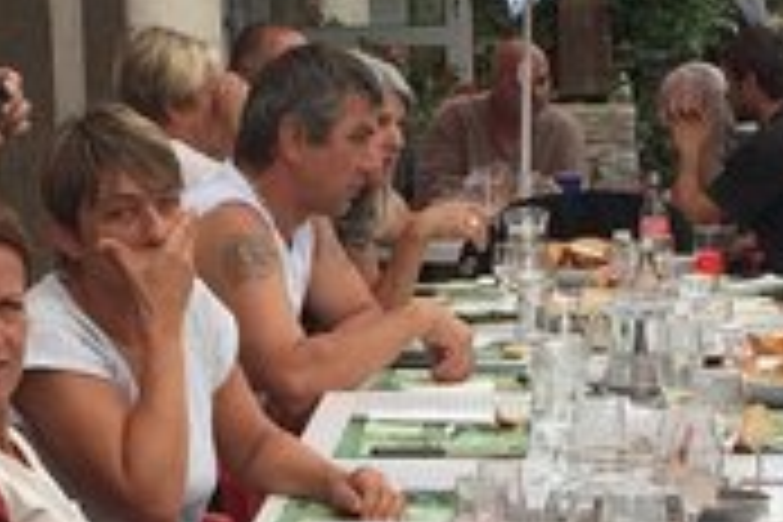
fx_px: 3393
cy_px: 682
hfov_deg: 13.2
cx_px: 392
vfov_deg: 8.7
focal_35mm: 156
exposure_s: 1/824
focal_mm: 4.15
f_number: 2.2
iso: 32
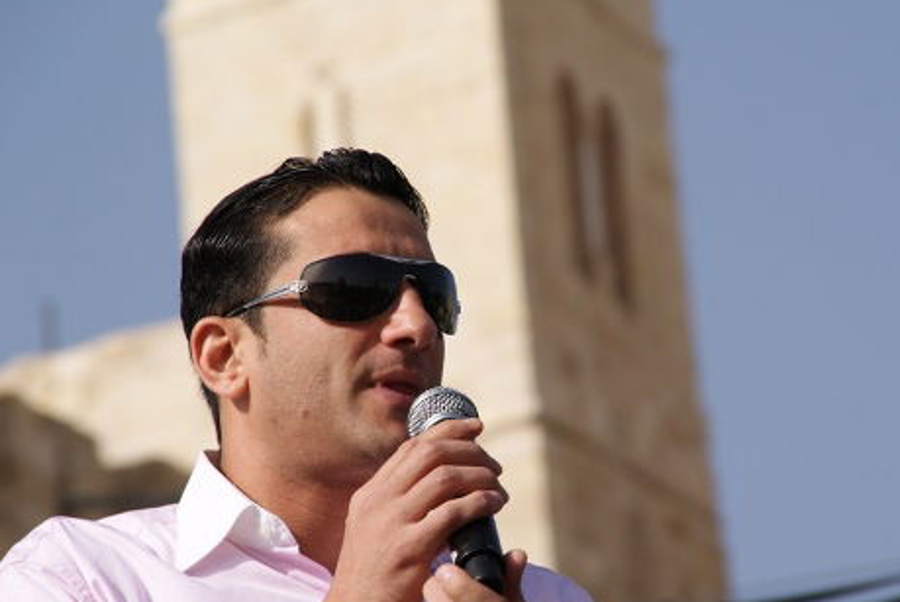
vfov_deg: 4.4
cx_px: 500
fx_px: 7857
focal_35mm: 314
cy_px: 353
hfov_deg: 6.6
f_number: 8
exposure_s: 1/320
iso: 100
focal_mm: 150
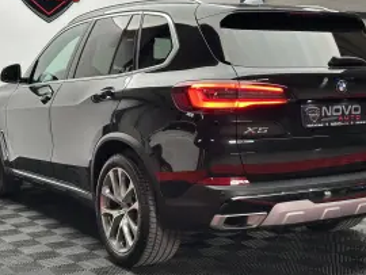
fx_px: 677
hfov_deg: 30.2
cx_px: 198
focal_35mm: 64
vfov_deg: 23.0
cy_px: 119
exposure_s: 1/60
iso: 100
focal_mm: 6.86
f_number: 1.78
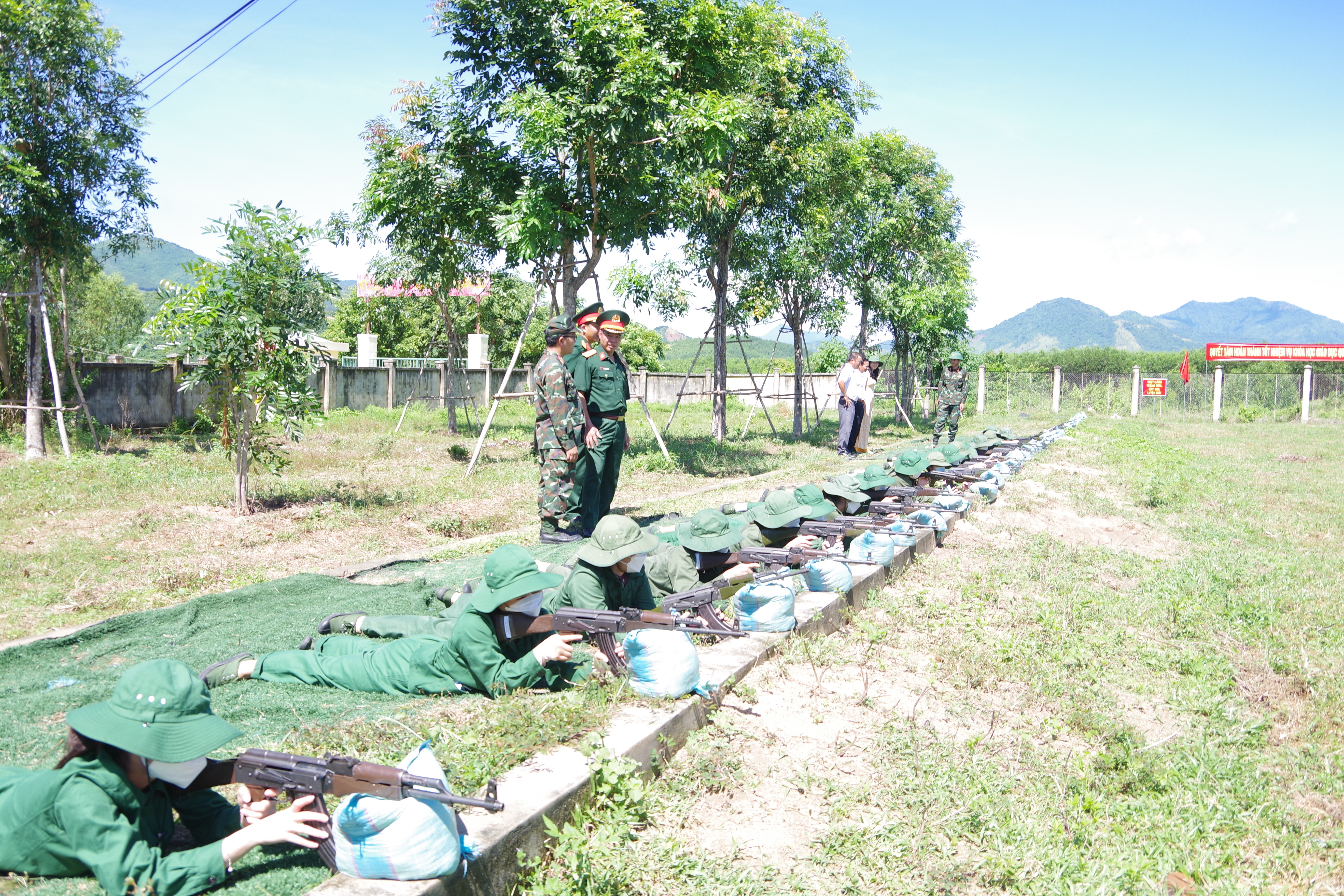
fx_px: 1008
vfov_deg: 47.9
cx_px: 672
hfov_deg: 67.4
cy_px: 448
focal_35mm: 27
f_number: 5.6
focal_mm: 18
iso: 100
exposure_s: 1/100
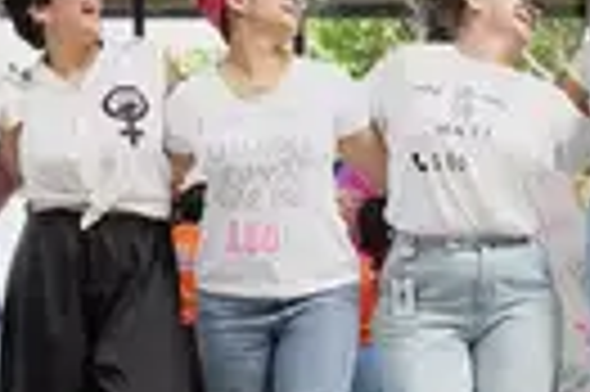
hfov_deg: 18.2
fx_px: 1801
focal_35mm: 110
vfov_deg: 12.4
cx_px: 27
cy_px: 68
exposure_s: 1/500
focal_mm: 24
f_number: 4
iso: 1000
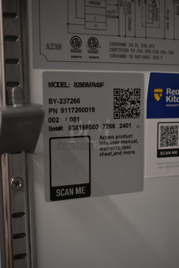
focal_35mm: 51
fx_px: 380
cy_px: 134
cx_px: 90
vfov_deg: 38.9
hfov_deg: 26.5
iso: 2800
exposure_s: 1/125
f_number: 4.5
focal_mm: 34
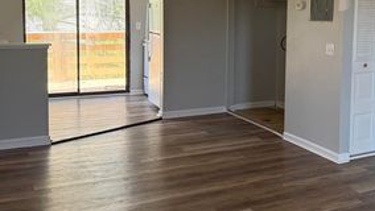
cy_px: 56
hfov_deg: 43.3
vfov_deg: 25.7
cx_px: 277
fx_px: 458
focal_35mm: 46
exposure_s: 1/212
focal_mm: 6.76
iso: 200
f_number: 1.78
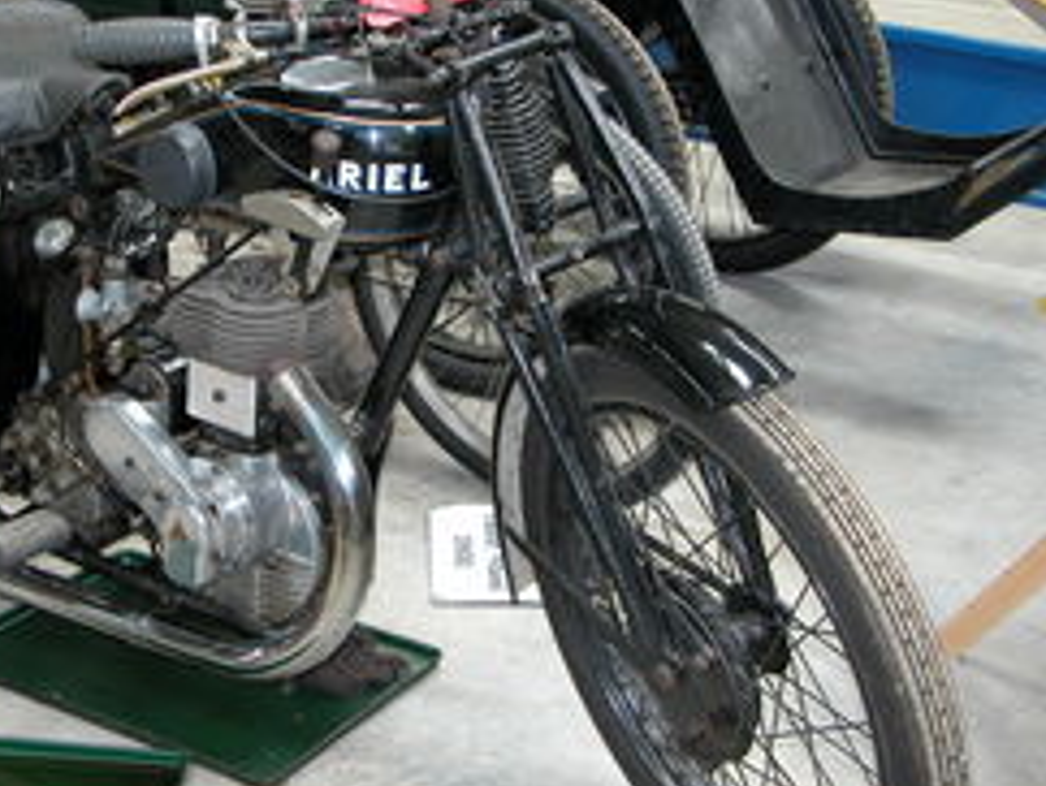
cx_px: 324
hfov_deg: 25.5
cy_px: 358
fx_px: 2299
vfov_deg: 19.4
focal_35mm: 76
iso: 100
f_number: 3
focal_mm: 11.6
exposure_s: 1/30
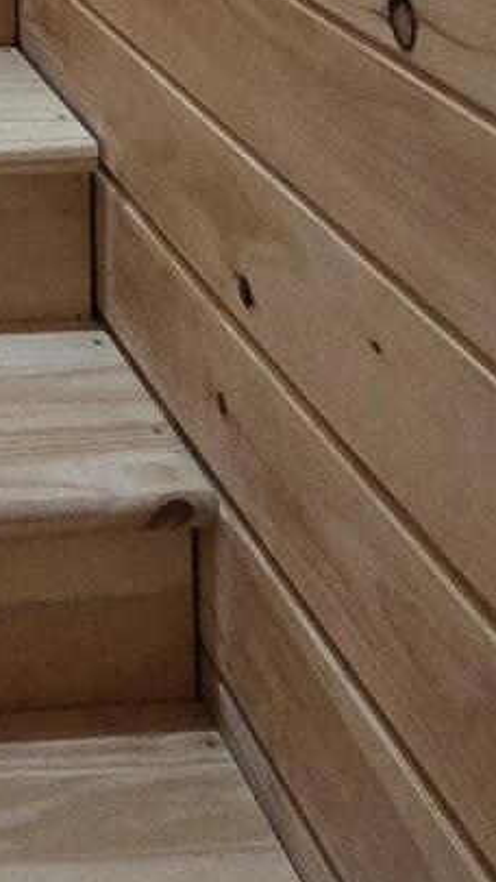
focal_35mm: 70
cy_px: -645
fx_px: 1636
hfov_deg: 15.7
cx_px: -272
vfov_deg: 21.5
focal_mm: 2.2
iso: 400
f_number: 2.2
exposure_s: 1/60
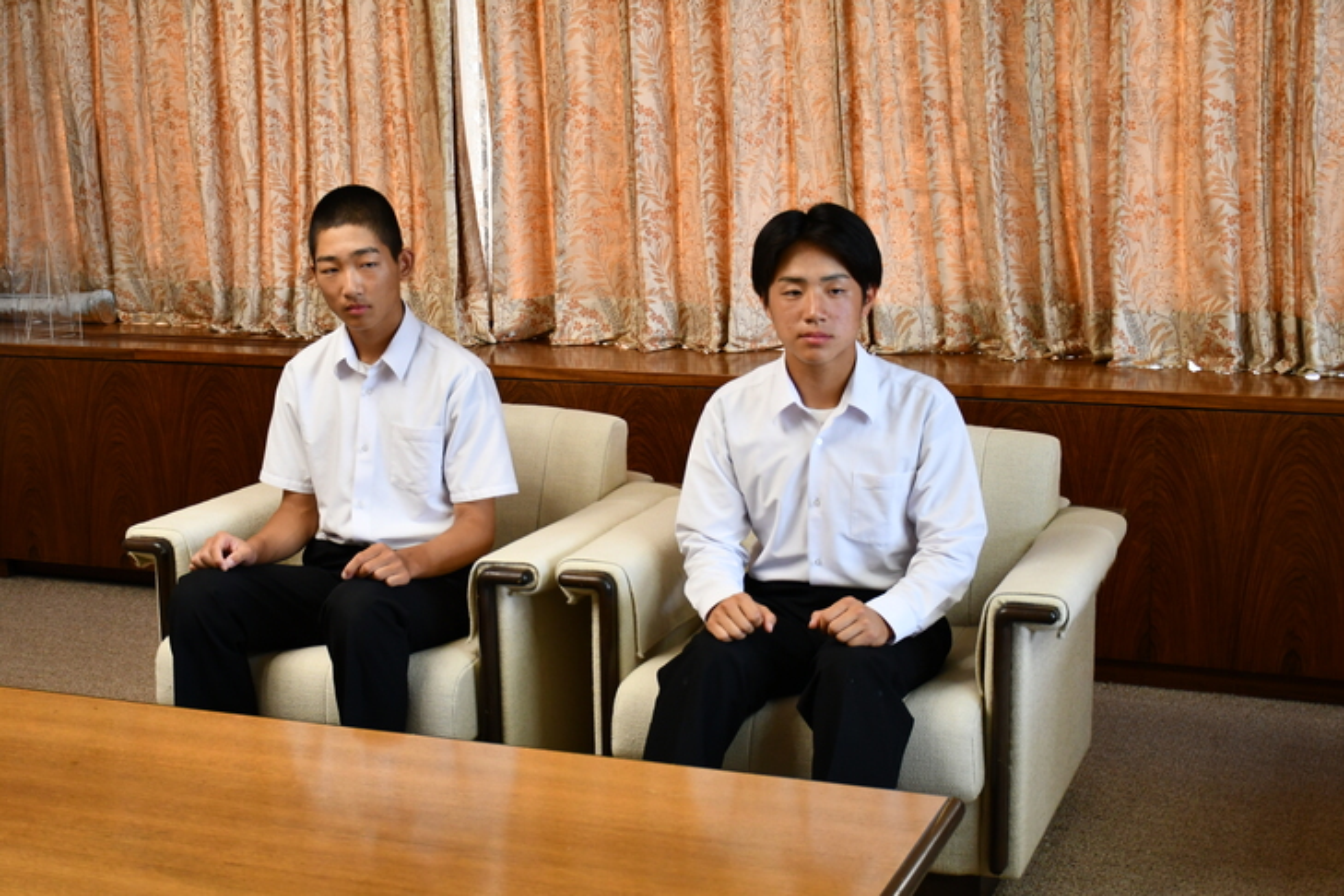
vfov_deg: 26.5
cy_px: 448
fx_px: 1904
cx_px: 672
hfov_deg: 38.9
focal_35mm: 51
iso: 1250
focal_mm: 34
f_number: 4.2
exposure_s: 1/125
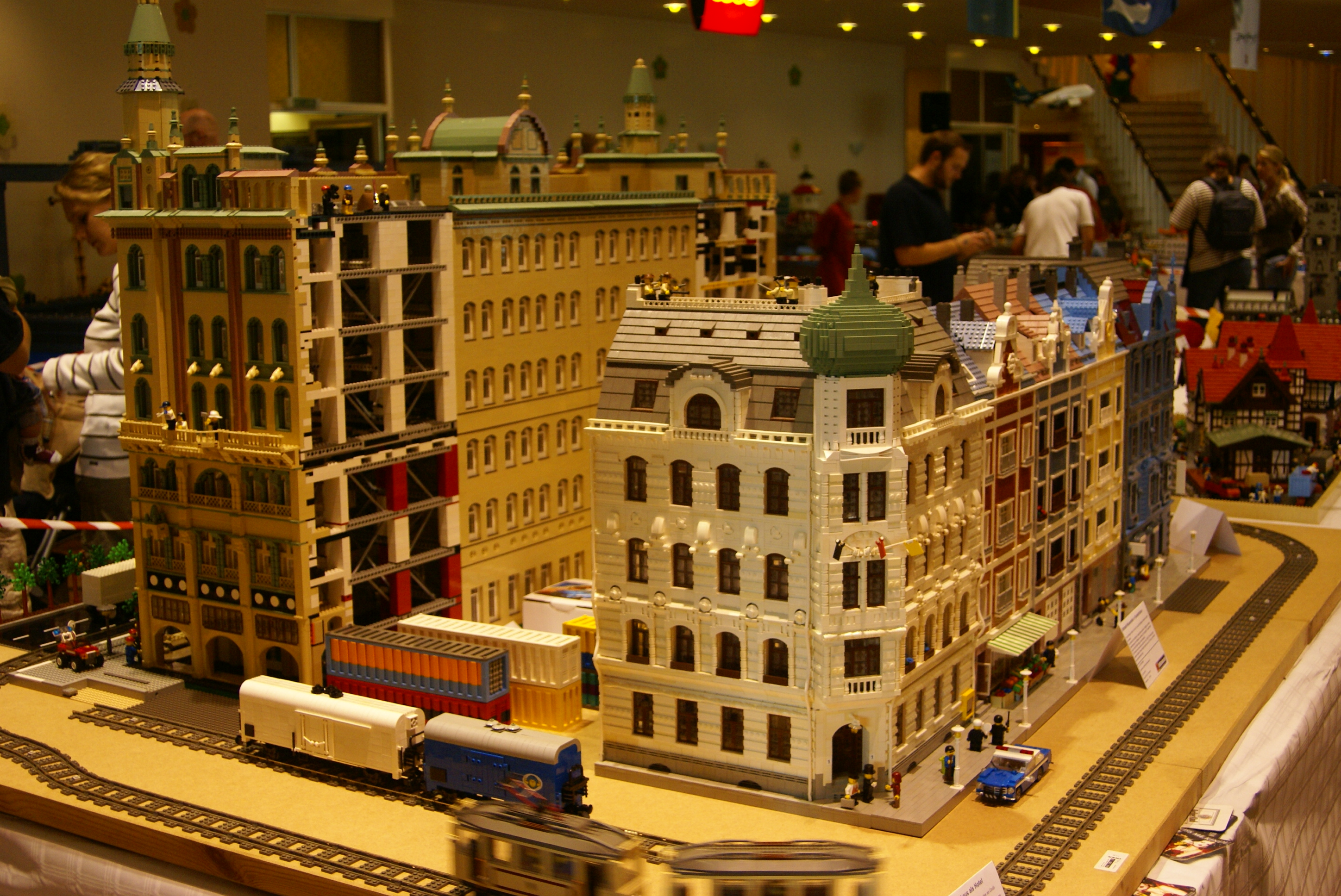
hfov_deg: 46.4
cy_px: 448
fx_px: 1566
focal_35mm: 42
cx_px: 670
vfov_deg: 32.0
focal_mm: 28
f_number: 4
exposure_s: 1/25
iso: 400
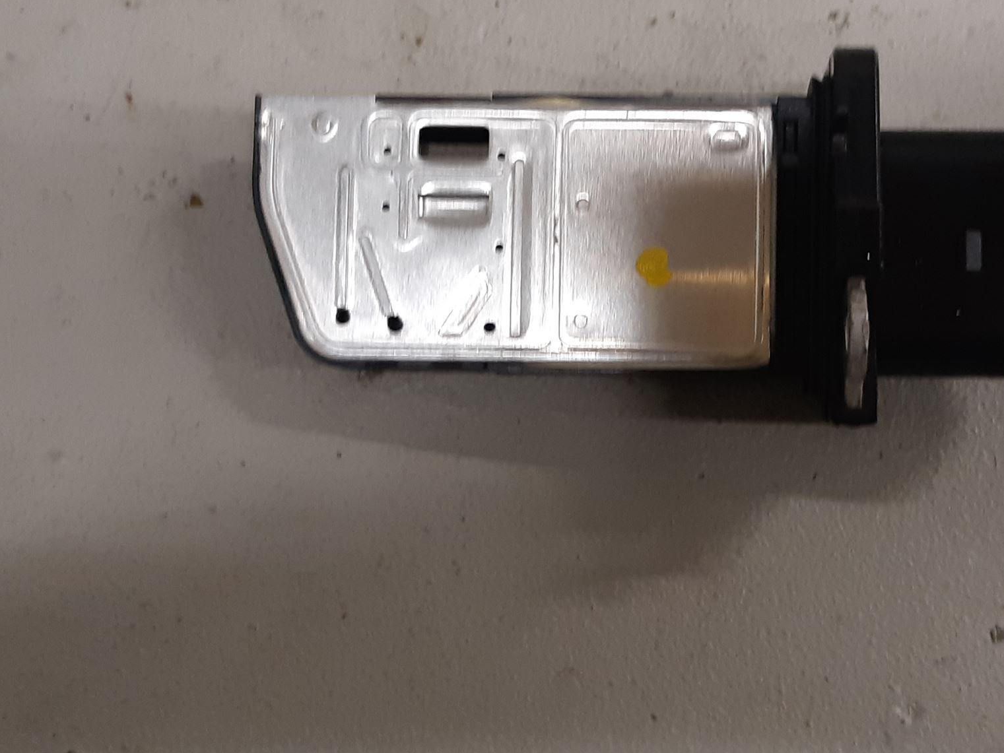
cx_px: 654
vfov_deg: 40.3
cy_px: 257
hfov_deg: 51.8
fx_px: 1015
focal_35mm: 35
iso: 160
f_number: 1.7
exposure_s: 1/60
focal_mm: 3.93
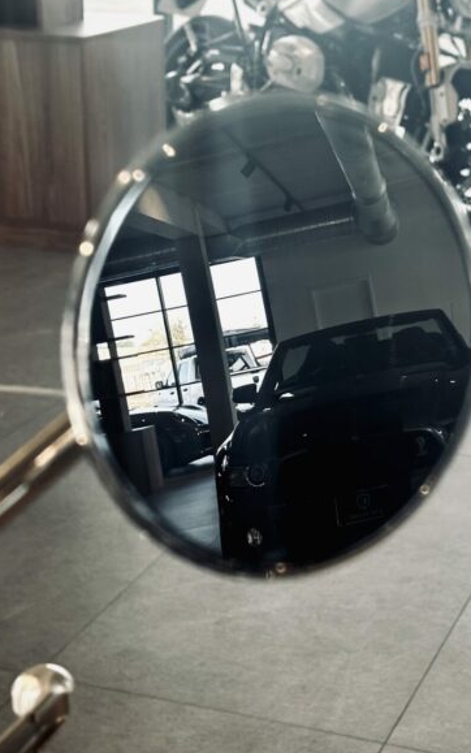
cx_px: 304
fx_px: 1191
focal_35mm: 58
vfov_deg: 35.1
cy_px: 373
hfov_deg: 22.3
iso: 64
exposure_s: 1/228
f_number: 1.78
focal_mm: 6.86
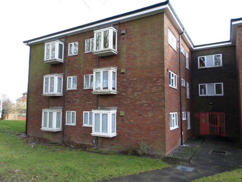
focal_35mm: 25
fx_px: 175
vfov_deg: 54.9
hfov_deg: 69.4
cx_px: 121
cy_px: 91
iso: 80
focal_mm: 4.5
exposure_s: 1/125
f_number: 2.5
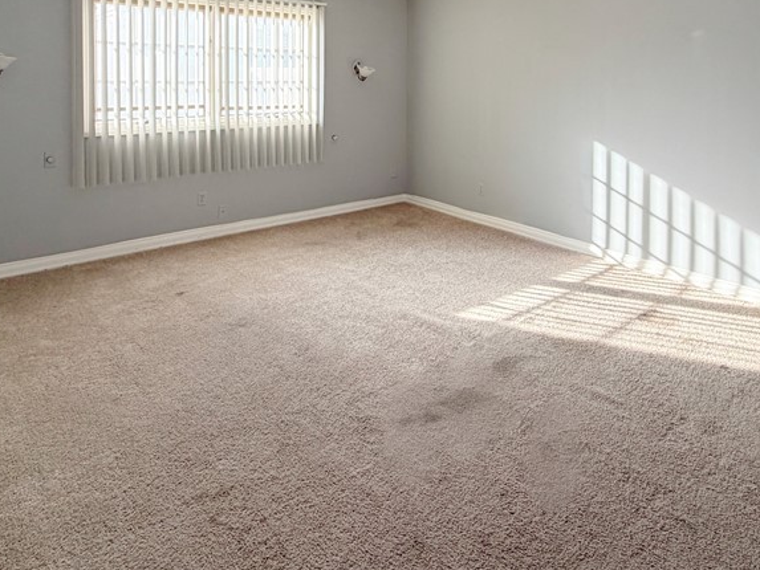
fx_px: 549
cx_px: 516
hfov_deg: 67.2
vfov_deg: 50.4
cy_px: 89
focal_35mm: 25
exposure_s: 1/121
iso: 100
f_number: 2.2
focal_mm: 2.22
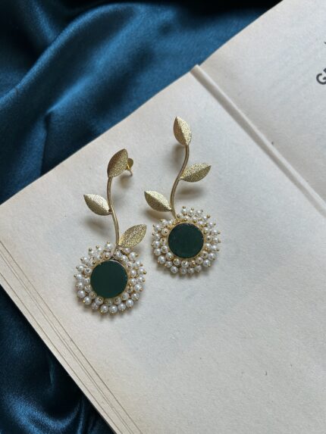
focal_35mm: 26
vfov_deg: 67.3
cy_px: 217
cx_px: 163
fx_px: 326
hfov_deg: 53.1
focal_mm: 5.7
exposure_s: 1/100
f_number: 1.5
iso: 40
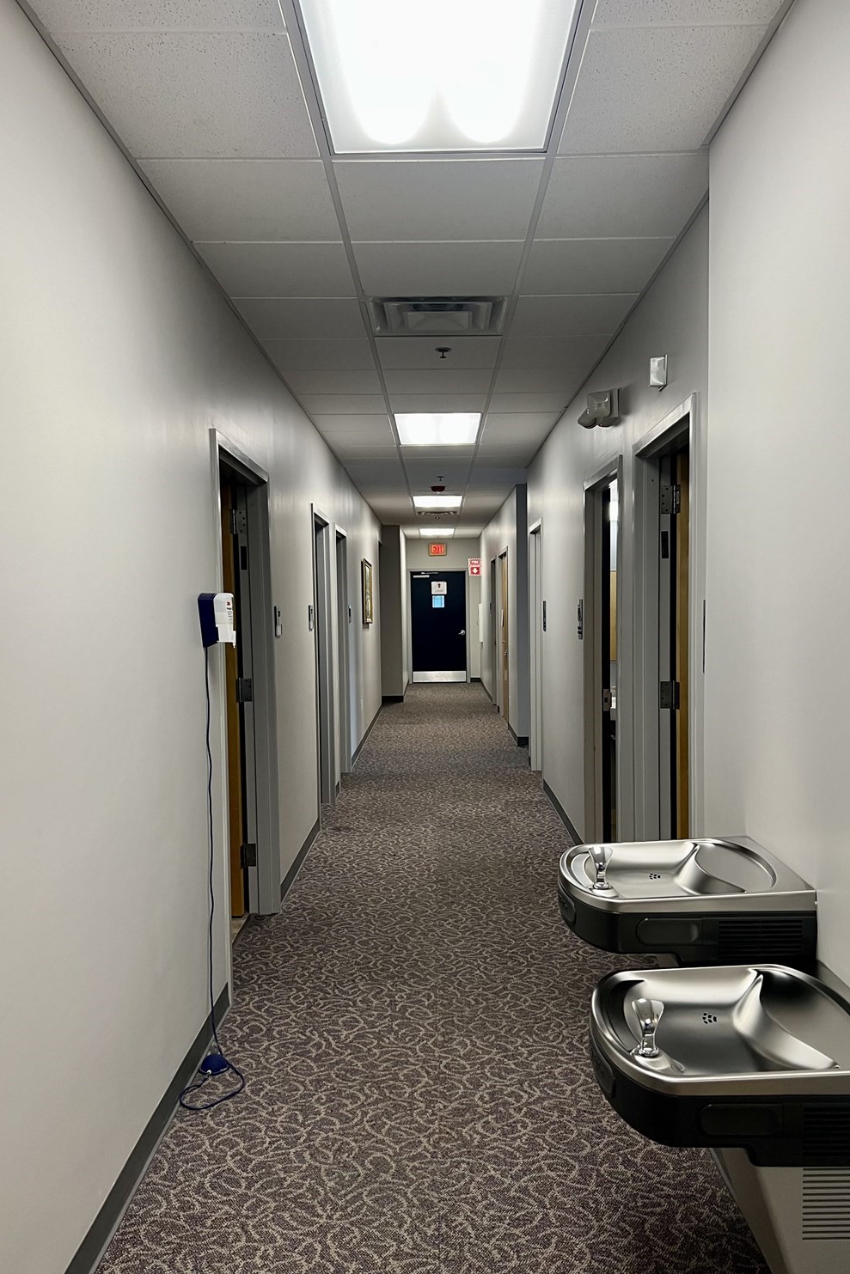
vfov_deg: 65.5
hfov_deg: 46.4
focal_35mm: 28
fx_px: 991
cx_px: 448
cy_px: 659
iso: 100
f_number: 1.5
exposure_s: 1/60
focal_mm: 5.7
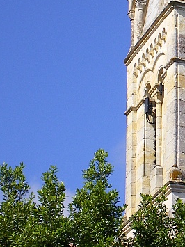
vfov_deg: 11.0
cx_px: 247
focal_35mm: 179
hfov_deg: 8.2
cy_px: 71
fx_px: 1276
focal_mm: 10.3
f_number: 5.9
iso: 64
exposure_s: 1/250
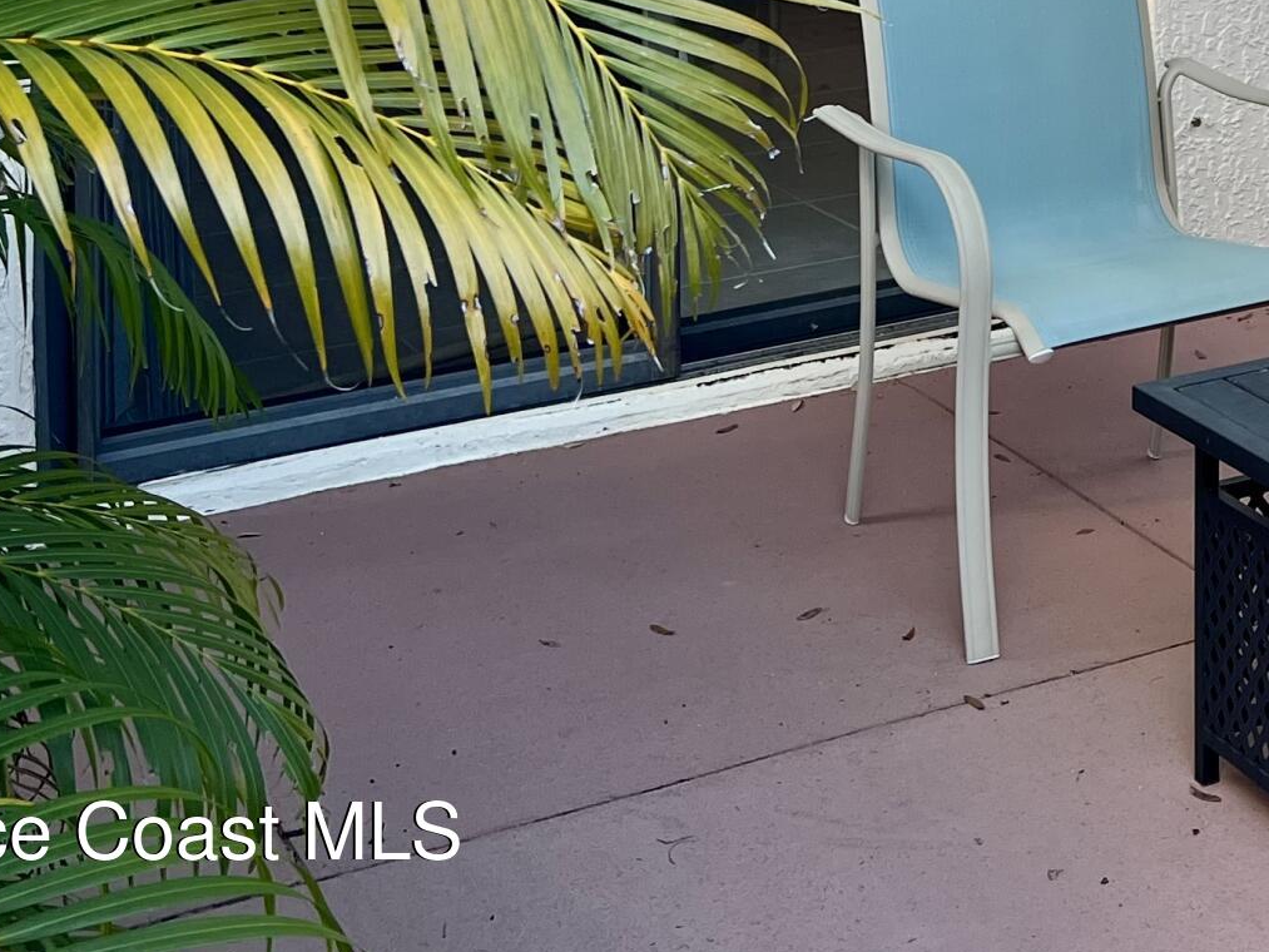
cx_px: 1444
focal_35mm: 77
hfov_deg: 23.5
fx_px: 2823
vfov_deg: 17.4
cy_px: -448
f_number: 1.5
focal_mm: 5.7
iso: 40
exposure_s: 1/121
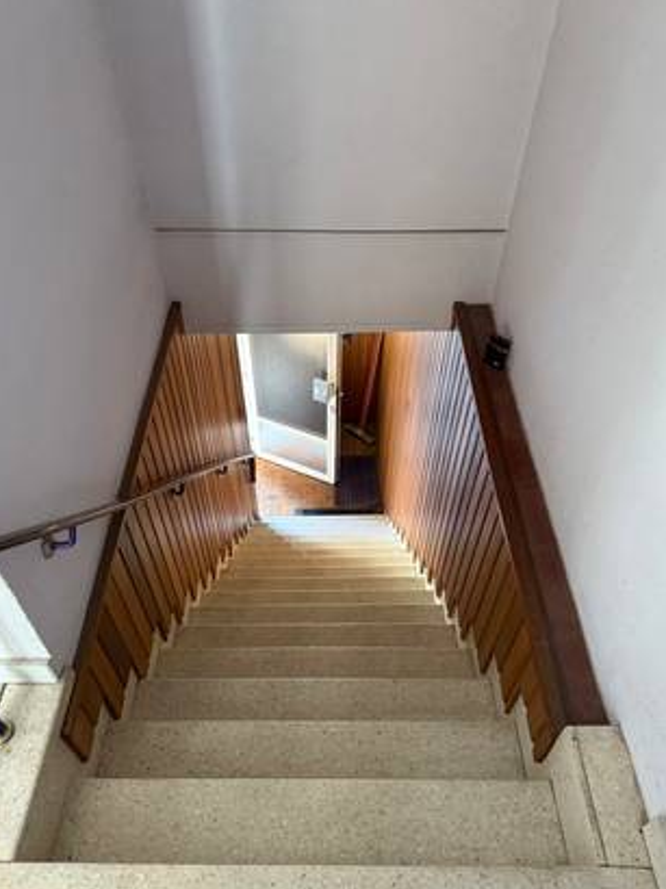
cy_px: 452
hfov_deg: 54.8
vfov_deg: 69.4
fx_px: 642
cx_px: 323
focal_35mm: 25
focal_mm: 6.76
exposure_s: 1/53
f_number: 1.78
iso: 800
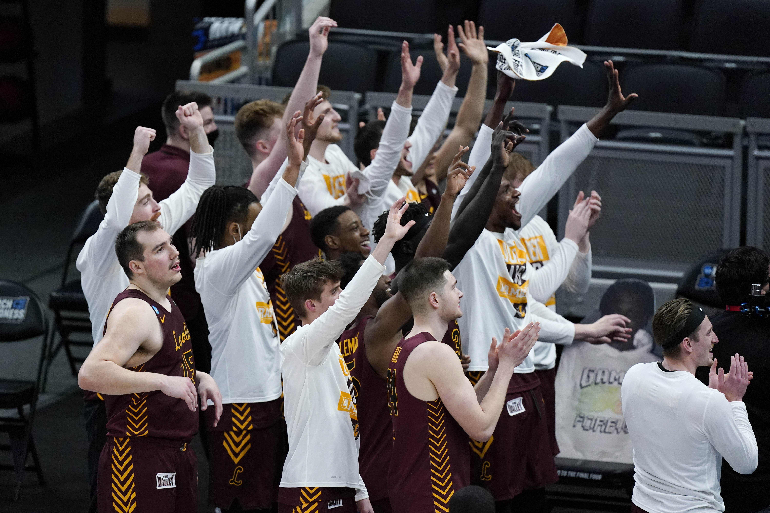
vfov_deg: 2.3
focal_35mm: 600
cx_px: 385
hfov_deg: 3.4
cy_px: 256
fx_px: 12832
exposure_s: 1/1250
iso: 4000
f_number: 4.5
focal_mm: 600
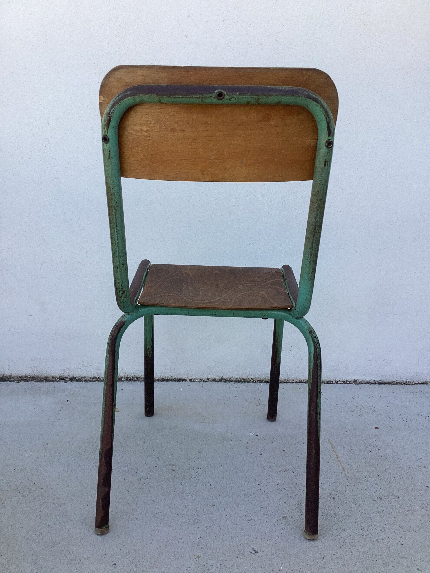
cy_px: 286
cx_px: 215
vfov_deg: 58.4
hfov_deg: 45.4
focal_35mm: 31
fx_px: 513
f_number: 2.4
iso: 25
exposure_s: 1/431
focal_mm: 3.3
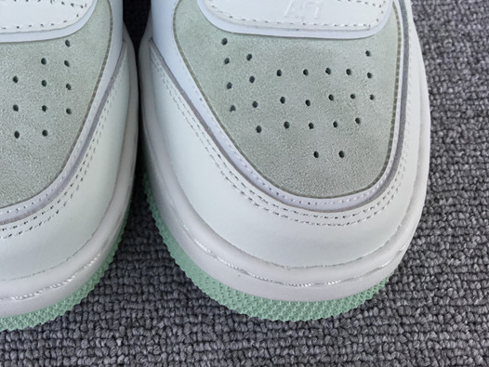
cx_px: 134
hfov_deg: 35.5
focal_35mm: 53
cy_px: 54
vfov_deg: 26.8
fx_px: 749
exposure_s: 1/254
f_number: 2.4
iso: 25
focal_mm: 3.3
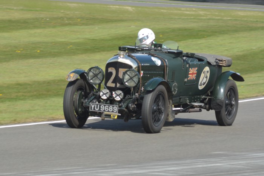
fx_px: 2310
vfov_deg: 4.4
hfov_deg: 6.5
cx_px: 132
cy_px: 88
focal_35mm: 315
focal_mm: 210
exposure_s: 1/400
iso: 400
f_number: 11
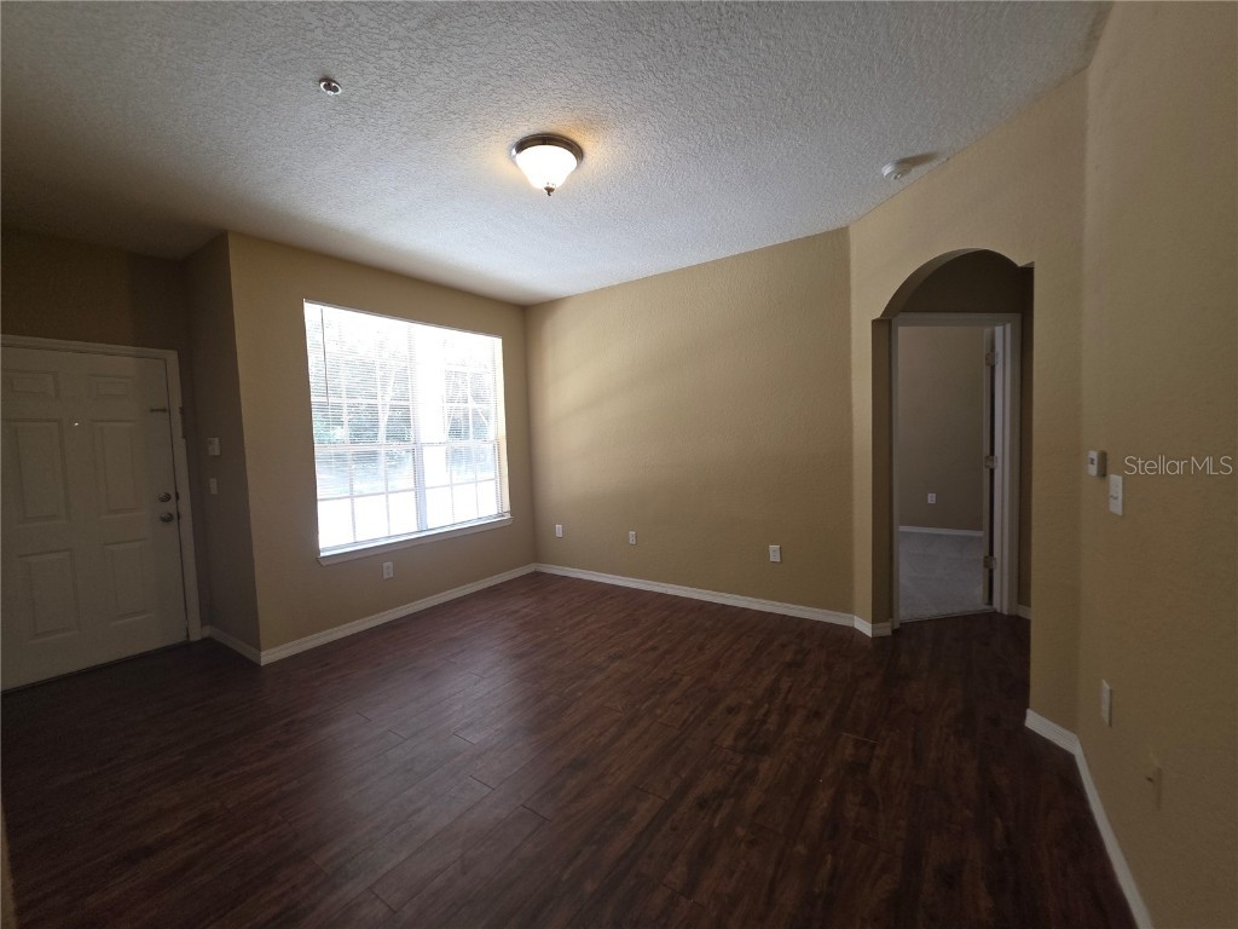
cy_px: 464
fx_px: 465
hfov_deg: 106.2
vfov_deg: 89.9
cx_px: 619
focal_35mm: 13
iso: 160
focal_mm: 2.2
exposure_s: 1/60
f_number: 1.9
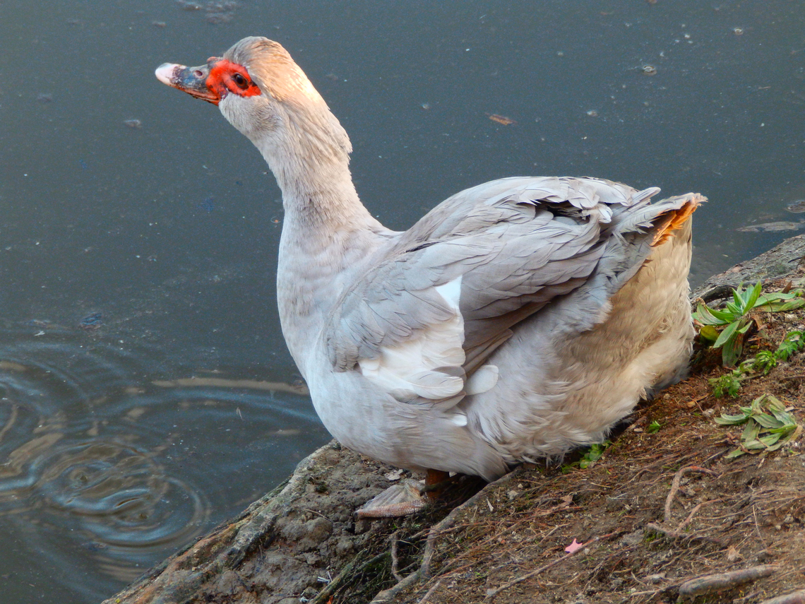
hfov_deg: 10.4
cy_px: 302
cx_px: 402
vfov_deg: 7.8
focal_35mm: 190
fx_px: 4418
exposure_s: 1/60
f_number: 5.5
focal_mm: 34
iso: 250
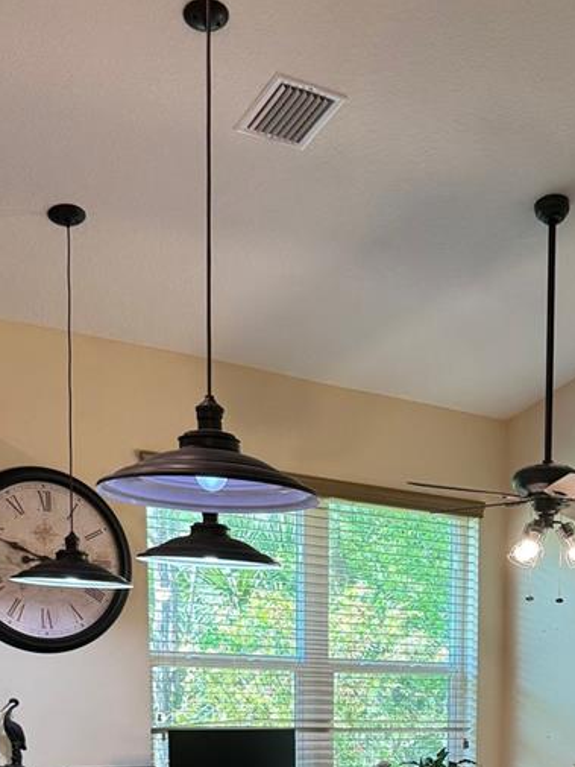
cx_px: 489
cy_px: 788
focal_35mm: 57
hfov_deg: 25.1
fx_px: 1262
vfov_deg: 31.0
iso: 160
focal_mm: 6.76
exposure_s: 1/120
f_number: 1.78
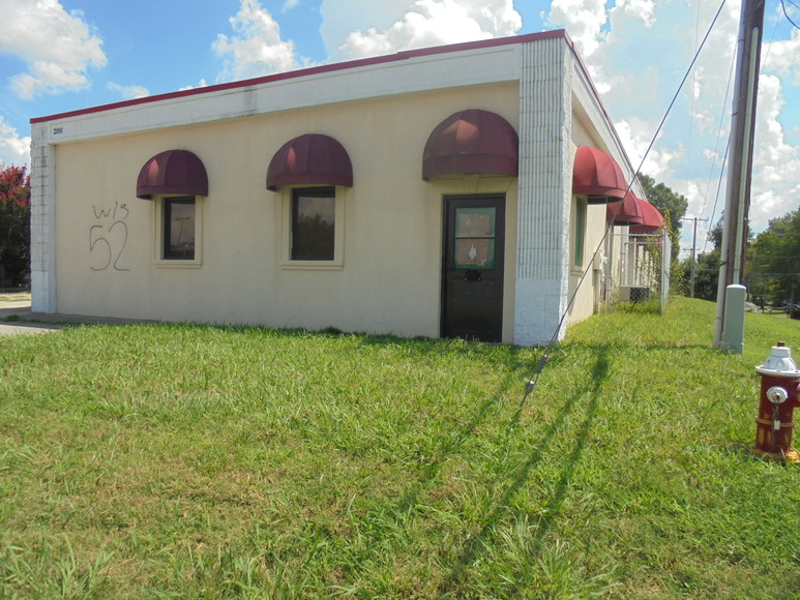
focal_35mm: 26
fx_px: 601
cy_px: 300
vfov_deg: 53.1
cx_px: 400
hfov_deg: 67.3
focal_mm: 4.6
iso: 100
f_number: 3.5
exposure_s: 1/800
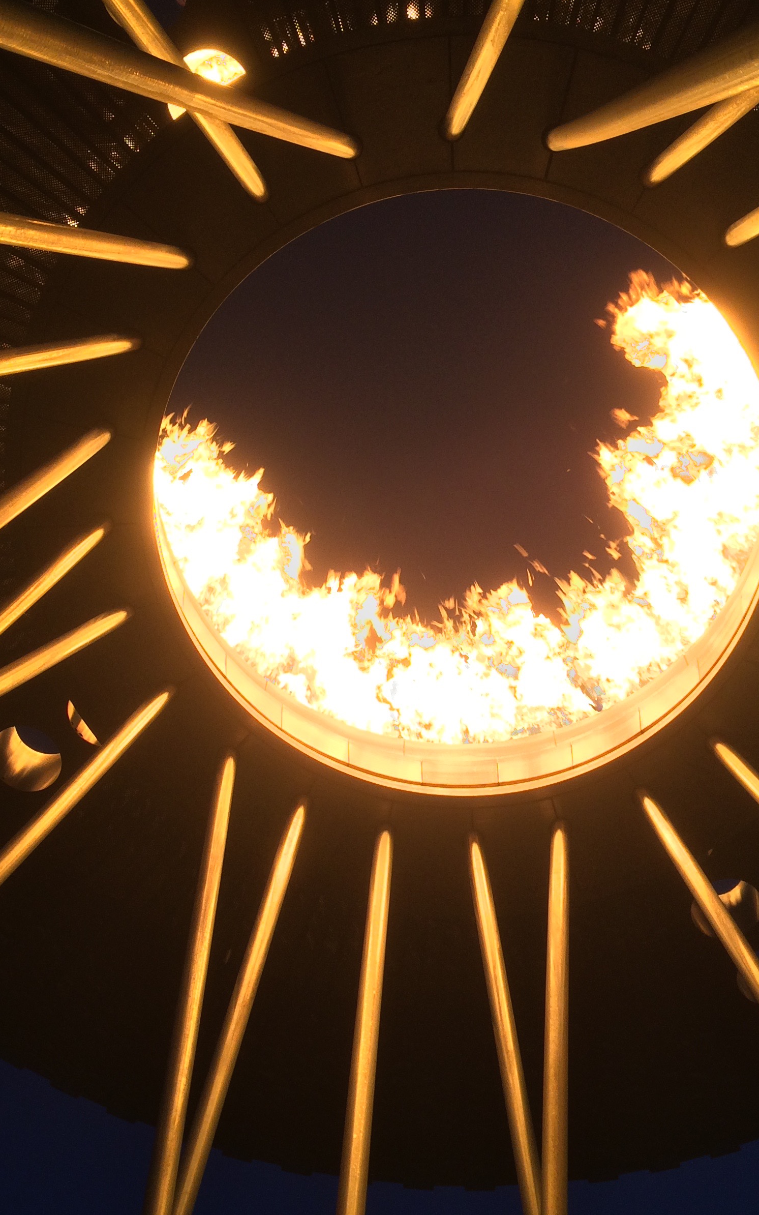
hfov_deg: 30.5
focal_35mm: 42
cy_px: 594
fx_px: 1390
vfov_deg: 47.2
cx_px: 428
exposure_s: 1/50
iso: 40
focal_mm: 4.15
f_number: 2.2
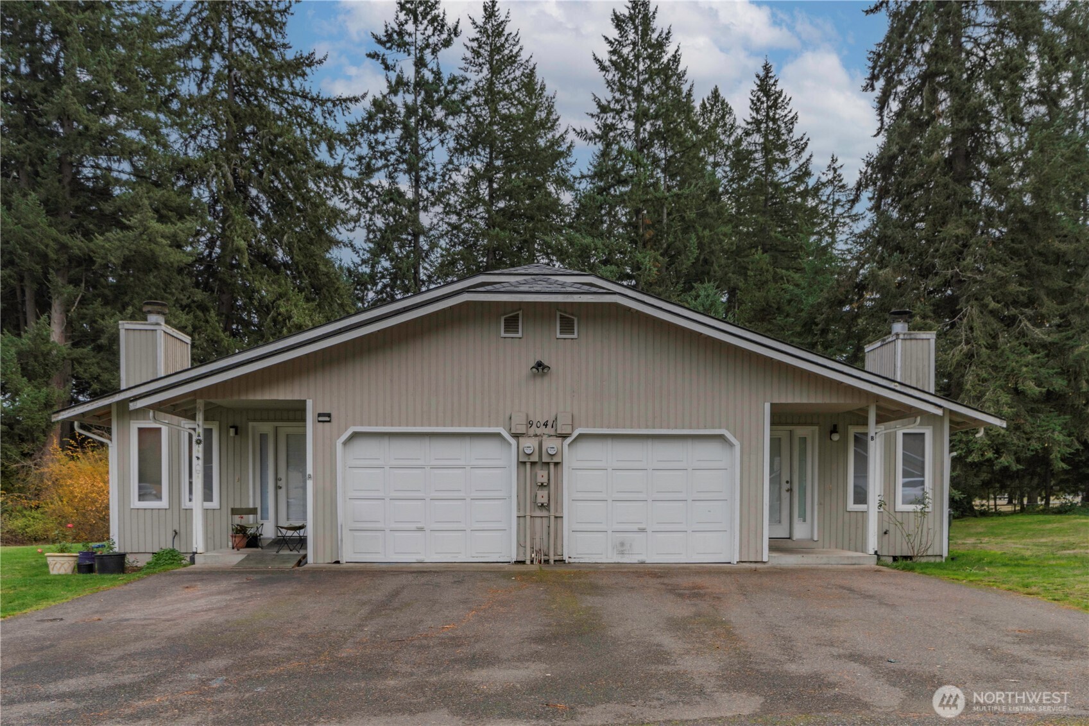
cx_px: 544
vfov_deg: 47.9
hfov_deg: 67.4
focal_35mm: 27
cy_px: 363
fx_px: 817
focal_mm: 18
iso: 160
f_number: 9
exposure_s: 1/60
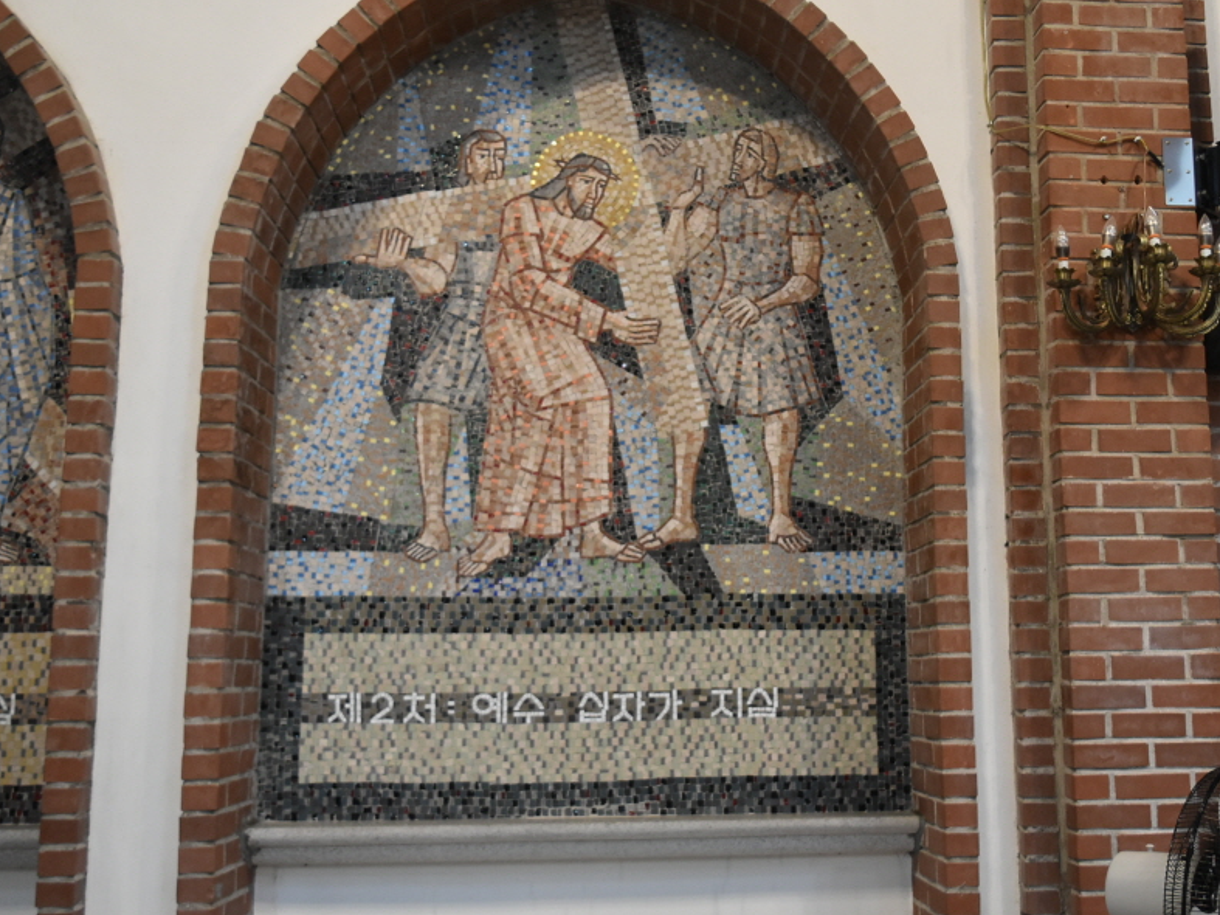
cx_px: 761
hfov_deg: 42.6
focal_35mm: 44
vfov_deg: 32.8
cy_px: 411
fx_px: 1550
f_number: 4
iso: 1600
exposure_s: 1/60
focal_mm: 24
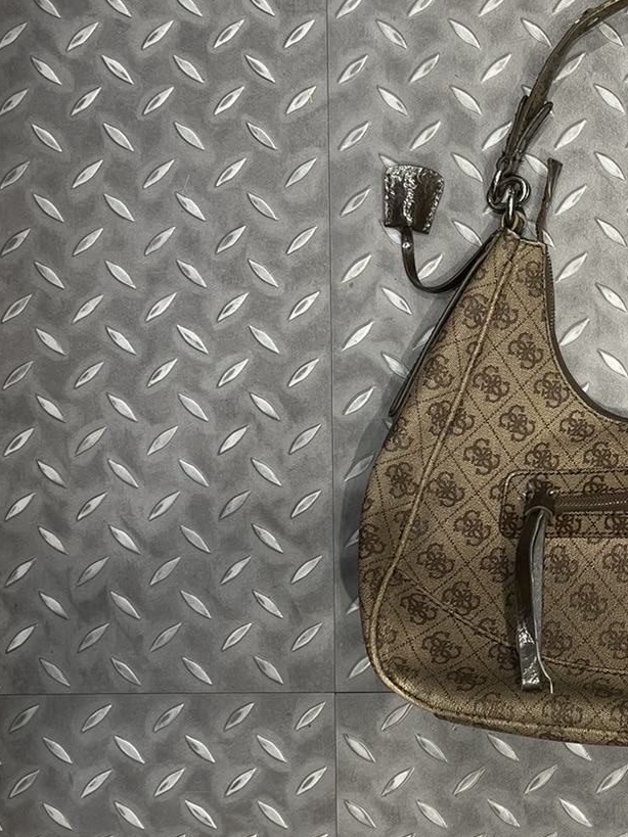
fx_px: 1573
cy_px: 325
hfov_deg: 21.3
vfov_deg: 29.7
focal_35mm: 65
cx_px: 717
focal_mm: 5.1
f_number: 1.6
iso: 64
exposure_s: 1/100
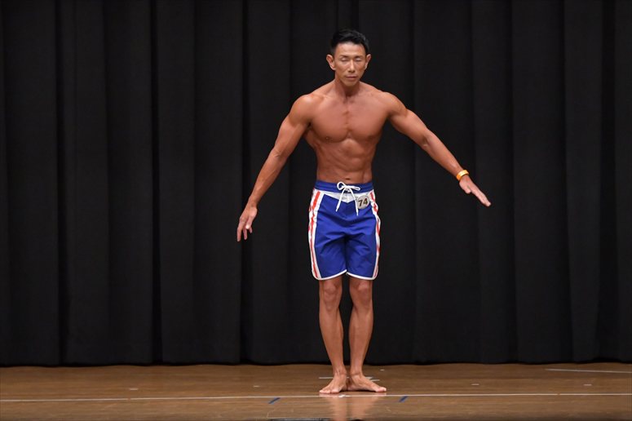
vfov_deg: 5.7
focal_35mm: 240
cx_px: 316
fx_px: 4211
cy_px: 210
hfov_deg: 8.6
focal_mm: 160
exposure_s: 1/400
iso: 6400
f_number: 5.6
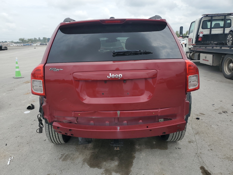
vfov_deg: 53.1
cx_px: 116
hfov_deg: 67.3
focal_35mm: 26
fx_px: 175
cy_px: 88
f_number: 1.5
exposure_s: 1/2500
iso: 50
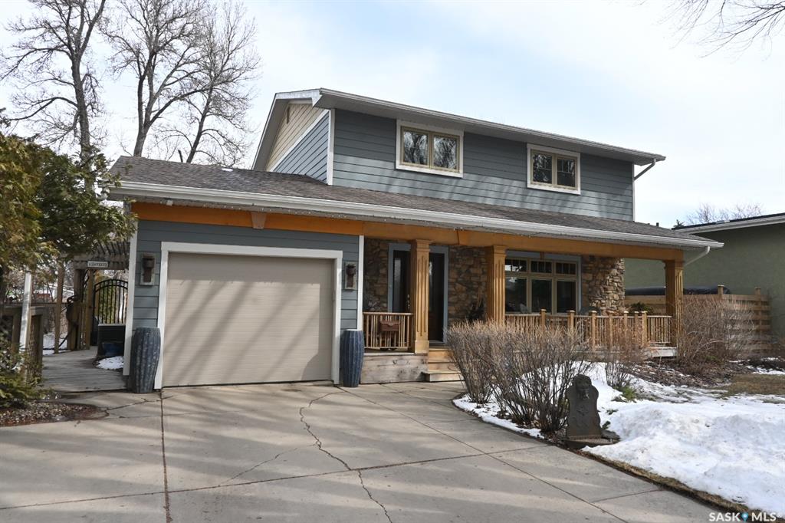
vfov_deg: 53.1
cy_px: 262
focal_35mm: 24
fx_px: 523
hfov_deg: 73.8
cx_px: 392
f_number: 9
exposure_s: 1/500
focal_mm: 16
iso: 500
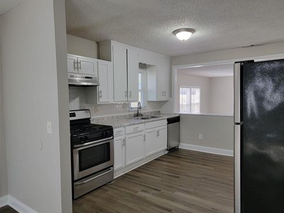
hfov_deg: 69.4
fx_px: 205
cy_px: 108
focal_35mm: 25
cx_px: 147
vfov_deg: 54.9
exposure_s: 1/120
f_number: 1.8
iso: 200
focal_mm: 6.7
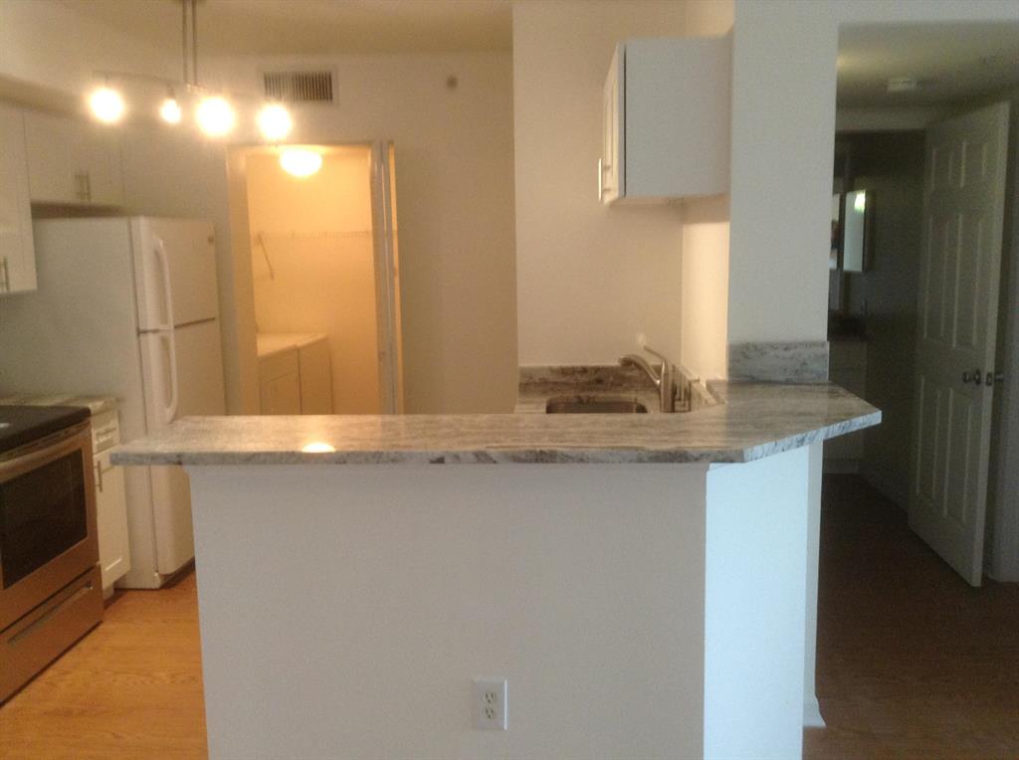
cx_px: 510
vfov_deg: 42.8
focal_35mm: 33
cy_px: 380
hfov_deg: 55.4
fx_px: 970
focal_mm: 3.3
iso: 80
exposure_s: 1/24
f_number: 2.4
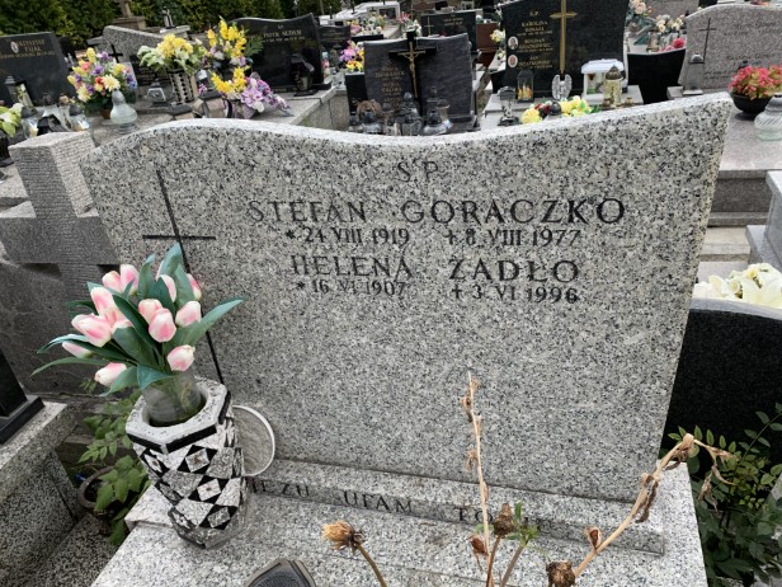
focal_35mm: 27
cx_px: 395
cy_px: 301
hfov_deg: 65.3
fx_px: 610
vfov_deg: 51.3
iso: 25
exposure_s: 1/561
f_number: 1.8
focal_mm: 4.25
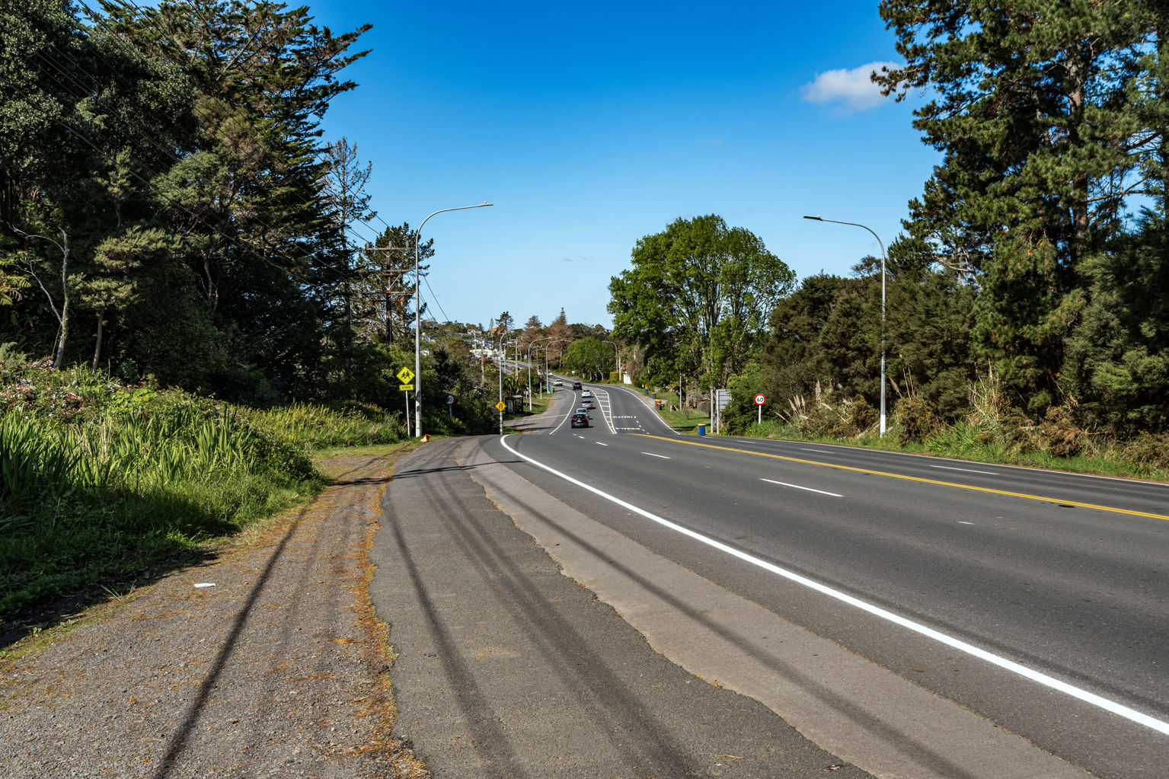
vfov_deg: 37.8
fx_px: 1136
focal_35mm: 35
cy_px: 390
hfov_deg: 54.4
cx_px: 584
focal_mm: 35
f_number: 8
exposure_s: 1/125
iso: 50
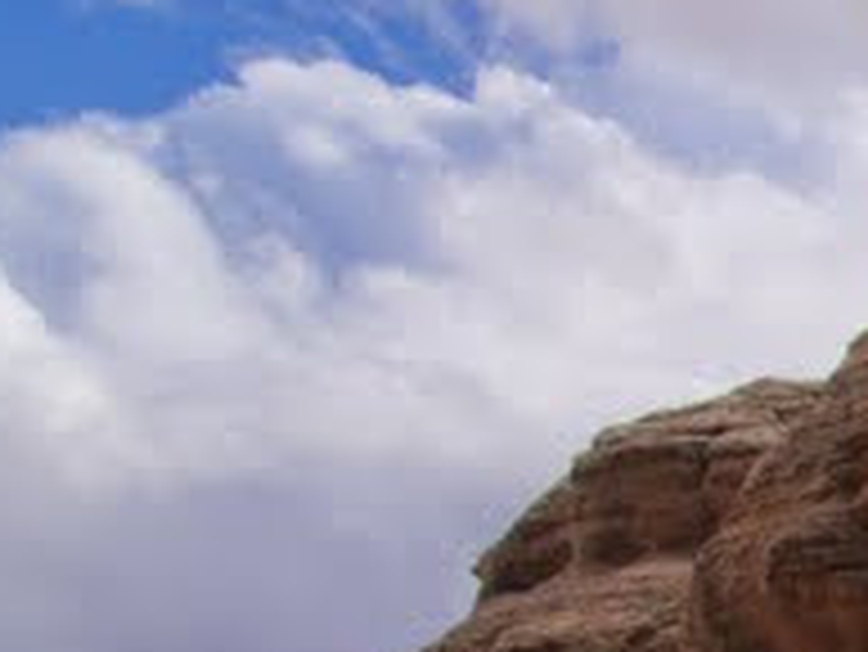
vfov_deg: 9.3
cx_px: 2276
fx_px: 3839
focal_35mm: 153
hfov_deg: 10.5
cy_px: 1138
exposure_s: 1/320
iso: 200
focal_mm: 20
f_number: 8
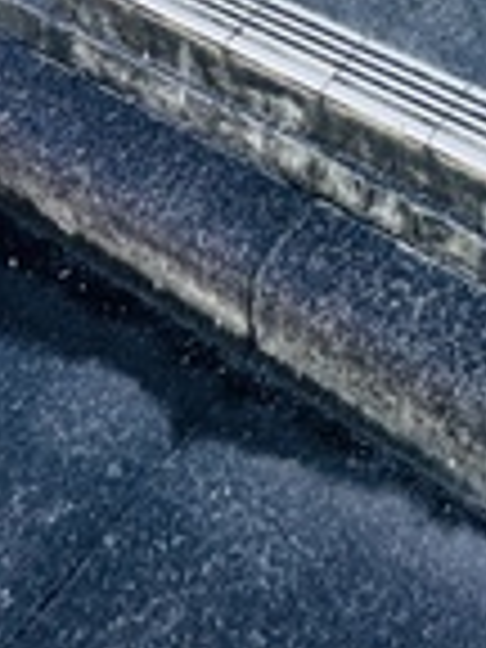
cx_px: 812
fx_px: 1273
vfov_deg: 15.5
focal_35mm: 68
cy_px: -886
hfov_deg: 18.2
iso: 40
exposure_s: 1/186
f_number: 2.2
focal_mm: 2.22
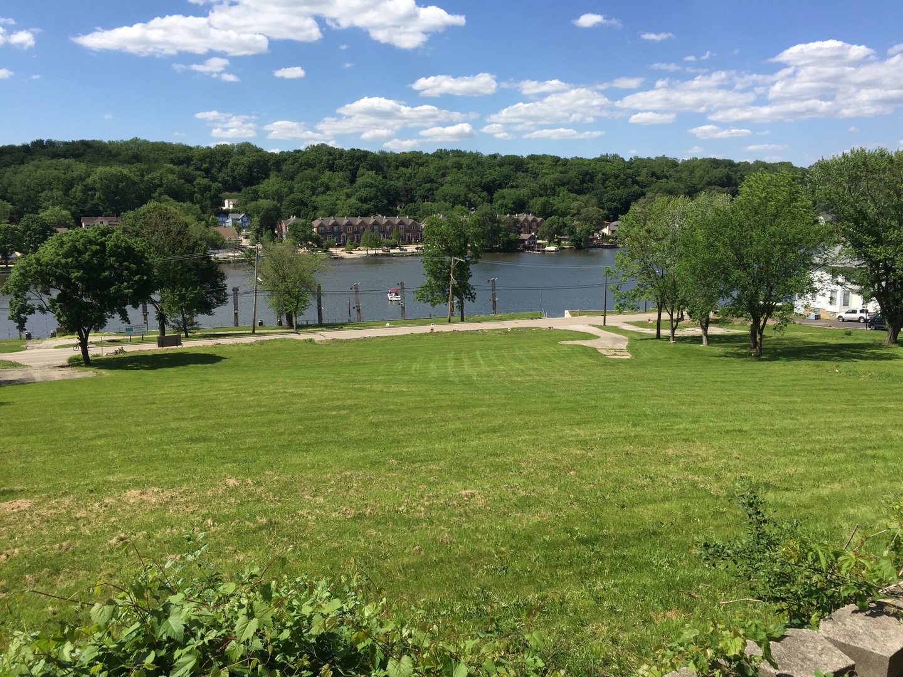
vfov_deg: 48.2
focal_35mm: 29
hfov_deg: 61.7
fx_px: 756
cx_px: 452
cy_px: 338
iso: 32
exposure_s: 1/2475
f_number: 2.2
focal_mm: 4.15
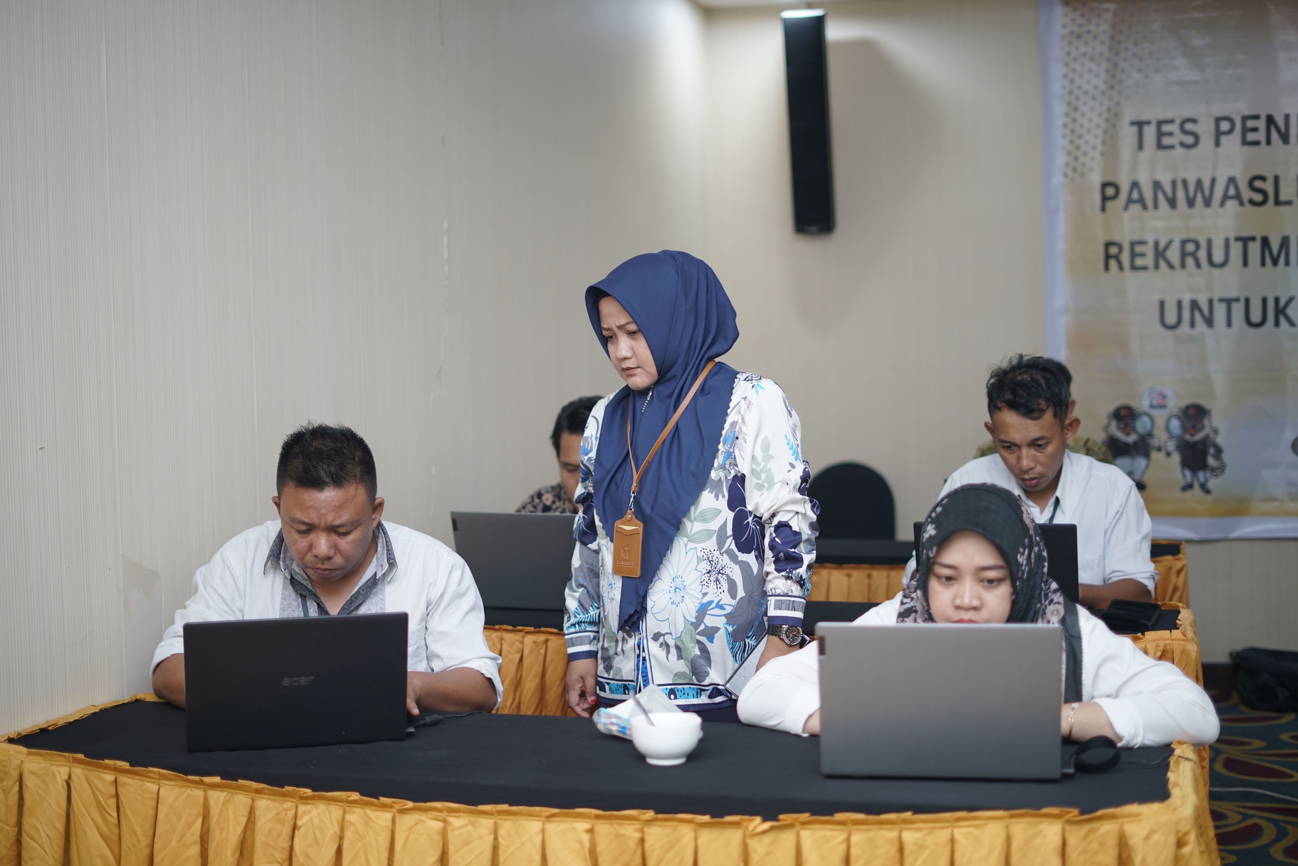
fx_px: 1875
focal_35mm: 52
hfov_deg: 38.2
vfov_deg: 26.0
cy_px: 430
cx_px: 654
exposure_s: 1/100
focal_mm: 50
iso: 320
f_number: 1.8
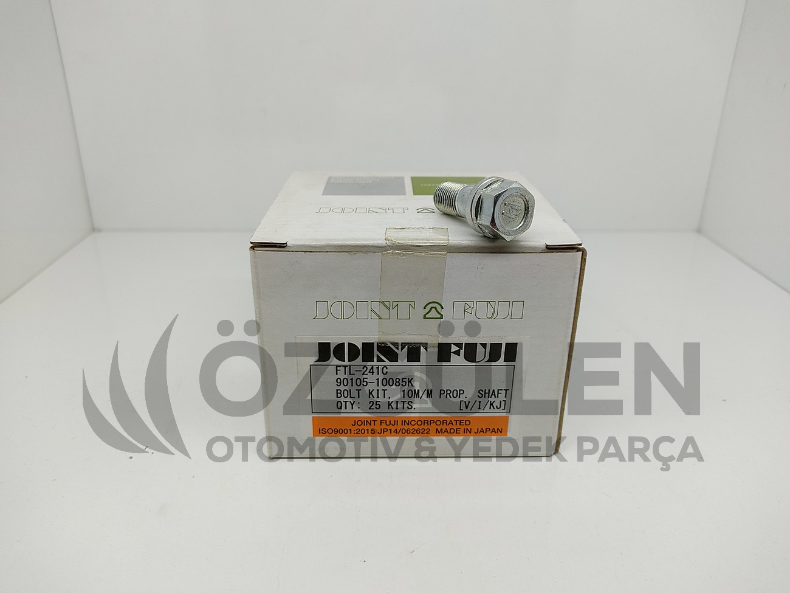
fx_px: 593
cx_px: 395
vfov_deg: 53.1
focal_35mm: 26
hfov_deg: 67.3
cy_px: 296
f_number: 1.79
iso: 138
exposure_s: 1/100
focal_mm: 4.74
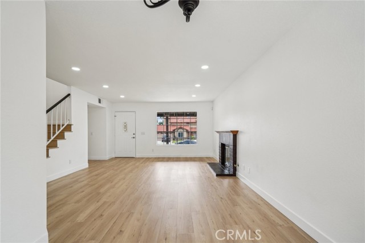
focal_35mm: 15
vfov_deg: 77.3
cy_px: 122
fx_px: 152
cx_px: 182
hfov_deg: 100.4
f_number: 8
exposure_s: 1/30
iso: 125
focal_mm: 15
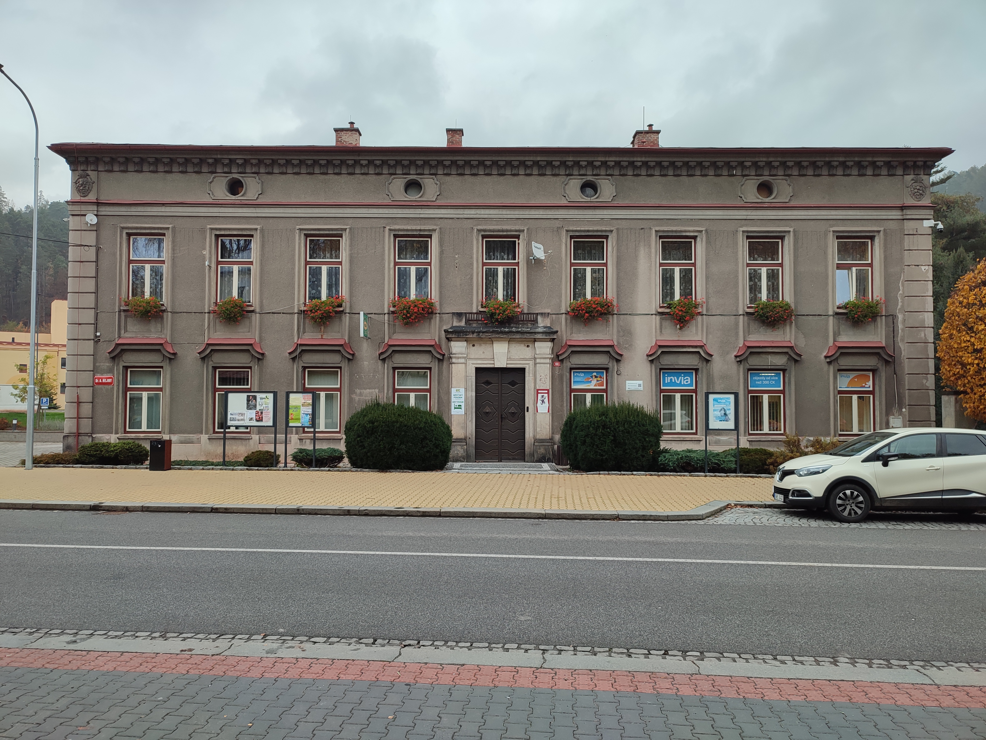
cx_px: 493
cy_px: 370
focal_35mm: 25
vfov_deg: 54.9
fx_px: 712
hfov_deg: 69.4
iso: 92
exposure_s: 1/100
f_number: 1.9
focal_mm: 6.04
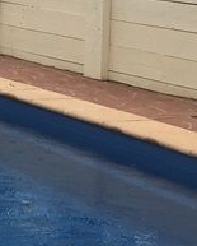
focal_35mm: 150
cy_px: 42
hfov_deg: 9.7
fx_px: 1091
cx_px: -189
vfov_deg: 12.8
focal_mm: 4.15
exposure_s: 1/836
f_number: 2.2
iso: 25
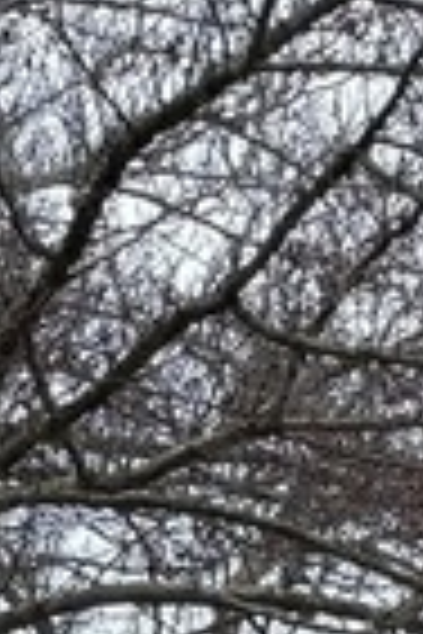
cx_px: 878
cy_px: 2221
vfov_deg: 8.2
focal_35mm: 191
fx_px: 3366
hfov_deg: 6.9
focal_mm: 6.76
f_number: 1.78
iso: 100
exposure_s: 1/326
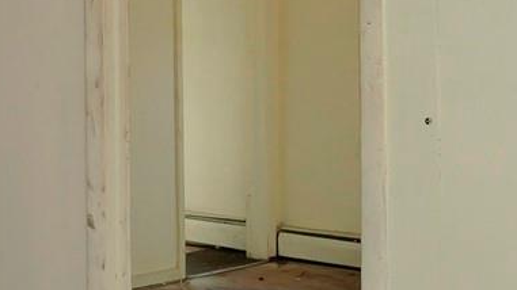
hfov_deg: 21.4
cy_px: 56
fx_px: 1124
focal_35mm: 82
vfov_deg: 14.6
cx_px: -276
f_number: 5
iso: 320
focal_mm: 7
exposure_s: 1/80
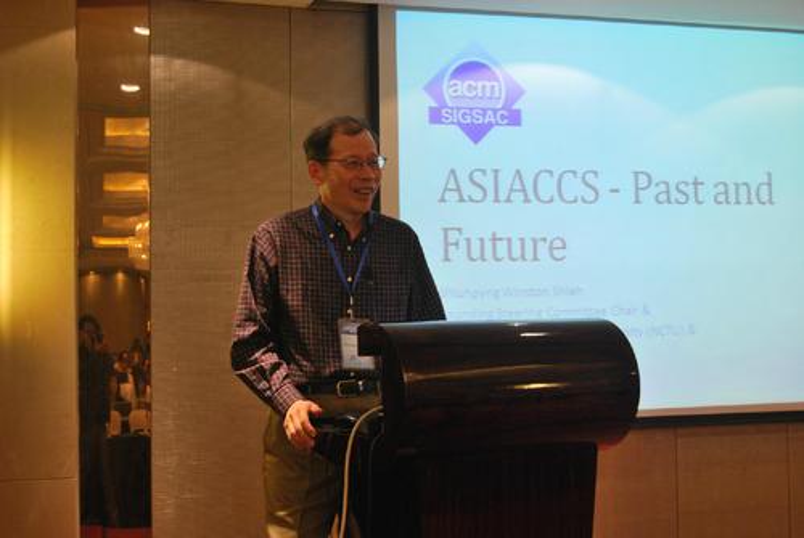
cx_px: 402
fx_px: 1174
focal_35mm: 52
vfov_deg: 25.8
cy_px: 269
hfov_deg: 37.8
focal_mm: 35
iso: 500
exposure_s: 1/30
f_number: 4.8
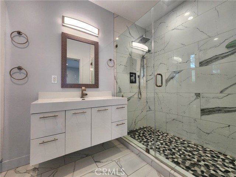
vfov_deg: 89.9
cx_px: 118
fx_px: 89
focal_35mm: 13
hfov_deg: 106.2
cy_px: 88
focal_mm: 2.2
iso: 125
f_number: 2.2
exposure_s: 1/60
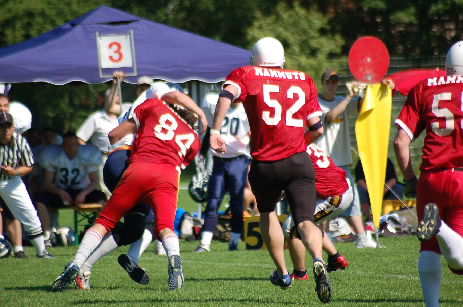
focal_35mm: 450
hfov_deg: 4.6
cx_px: 232
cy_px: 154
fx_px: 5777
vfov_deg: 3.0
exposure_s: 1/1000
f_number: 5.6
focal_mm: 300
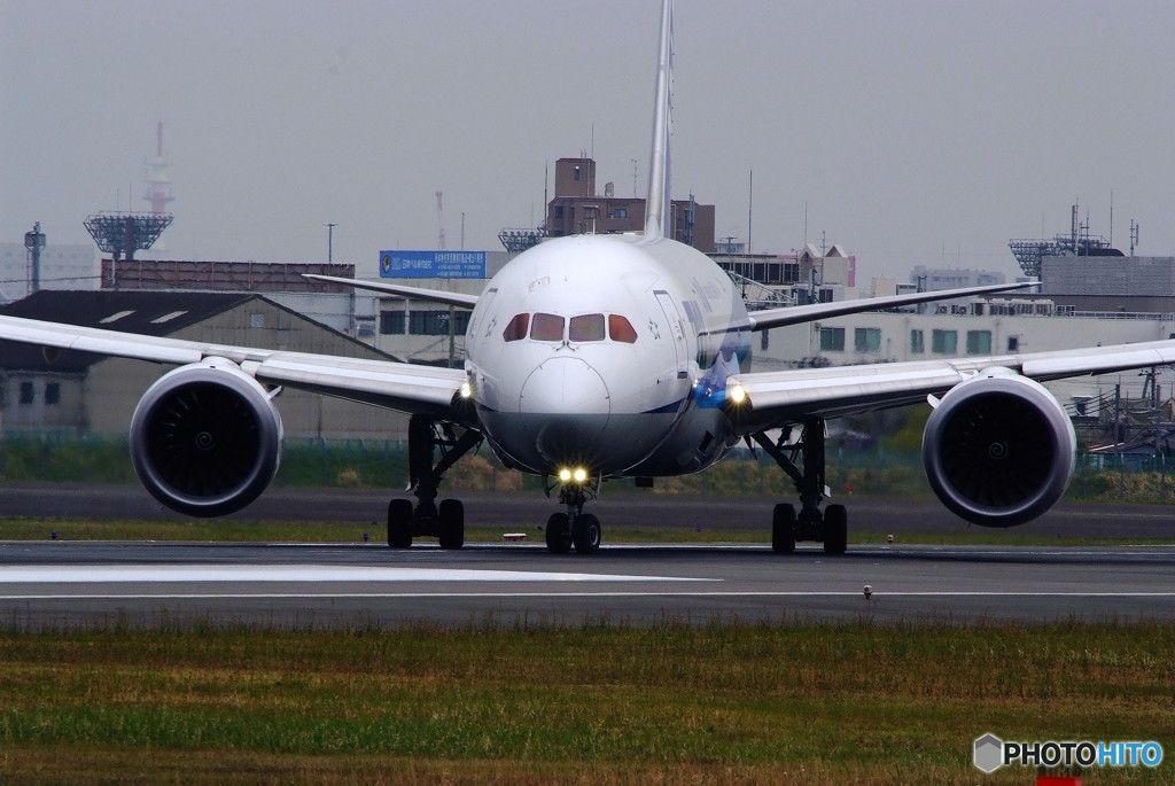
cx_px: 588
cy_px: 393
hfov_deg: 3.3
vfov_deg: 2.2
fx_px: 20583
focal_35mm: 630
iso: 500
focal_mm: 420
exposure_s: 1/750
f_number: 14
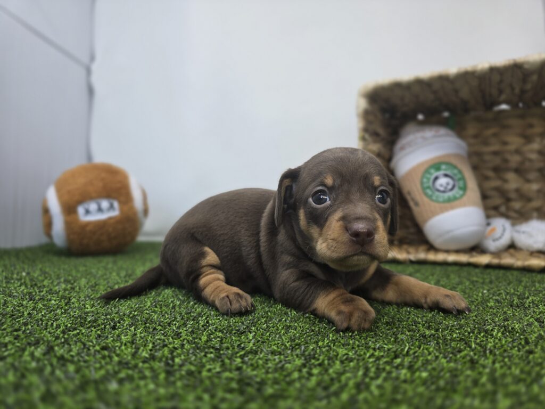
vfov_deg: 58.9
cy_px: 204
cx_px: 272
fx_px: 362
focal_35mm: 23
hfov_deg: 73.9
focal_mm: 6.3
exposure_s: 1/74.5
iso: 25
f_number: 1.7
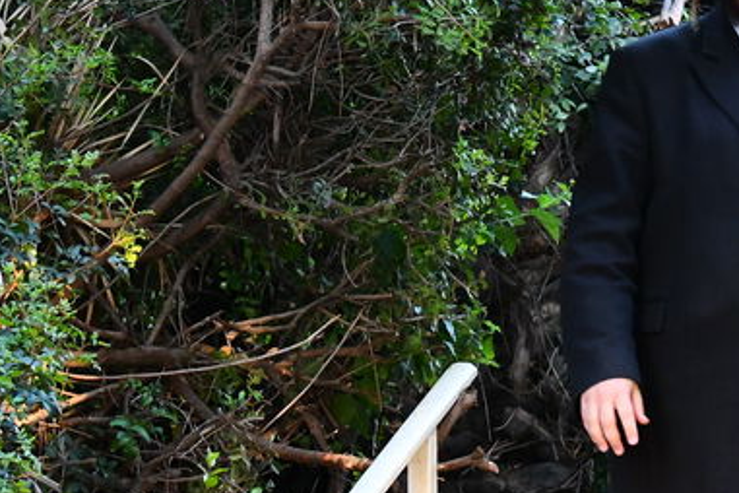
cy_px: 150
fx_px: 5275
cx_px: 786
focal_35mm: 257
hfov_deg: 8.0
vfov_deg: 5.3
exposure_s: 1/125
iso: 1250
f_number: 5.6
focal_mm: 70
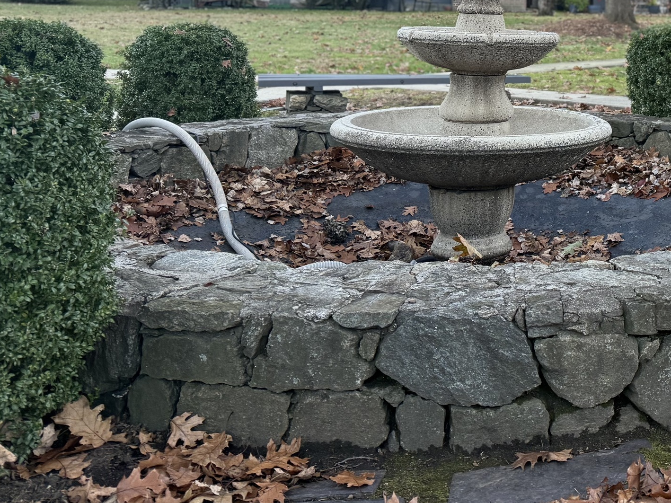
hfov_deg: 33.6
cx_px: 672
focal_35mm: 52
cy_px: 41
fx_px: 1008
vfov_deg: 27.0
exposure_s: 1/230
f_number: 1.78
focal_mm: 6.76
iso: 160
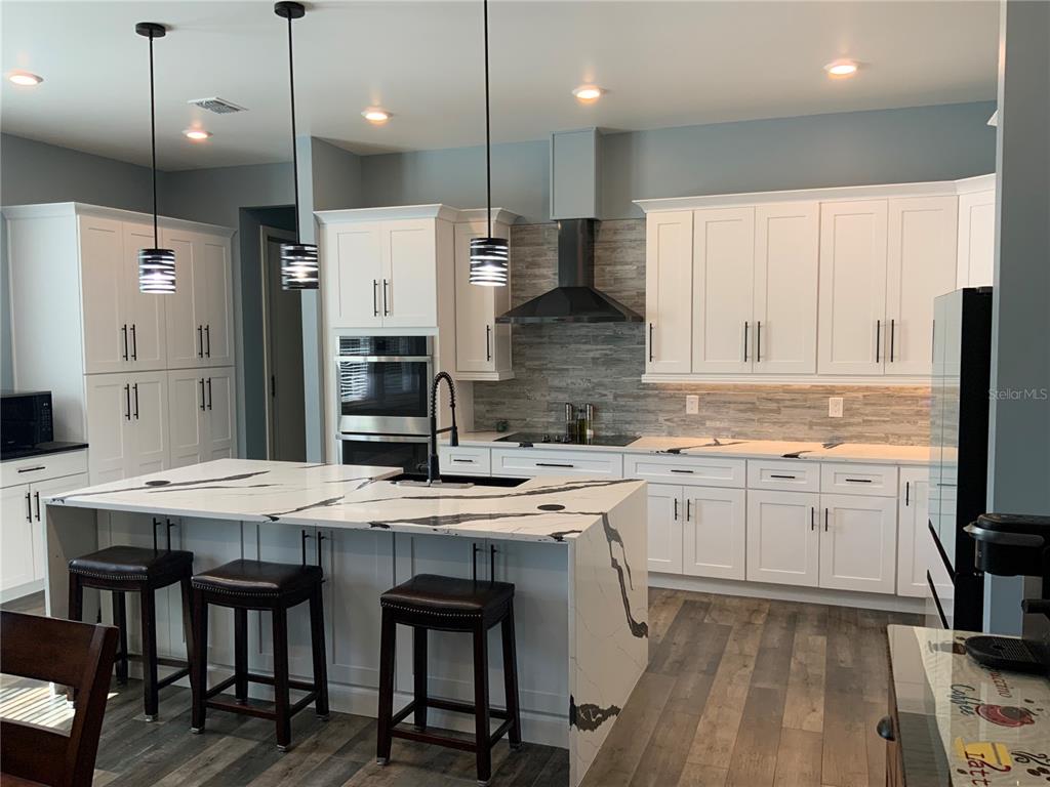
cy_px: 394
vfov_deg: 48.2
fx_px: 880
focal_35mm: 29
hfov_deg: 61.7
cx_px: 525
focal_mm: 3
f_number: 1.8
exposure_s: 1/120
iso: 64
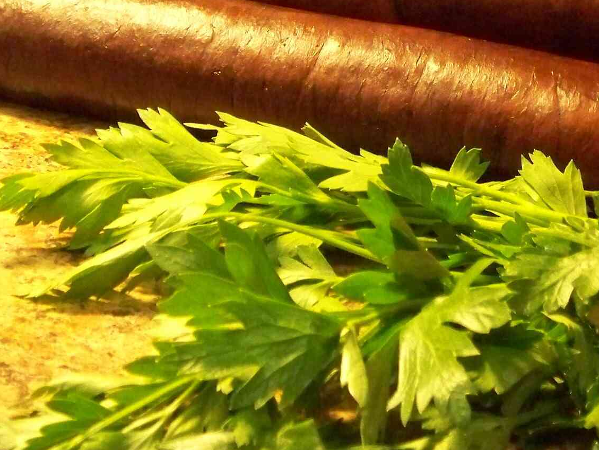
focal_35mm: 153
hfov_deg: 12.9
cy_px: -25
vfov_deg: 9.6
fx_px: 2649
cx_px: 402
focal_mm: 12.89
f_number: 3.1
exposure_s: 1/80
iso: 640
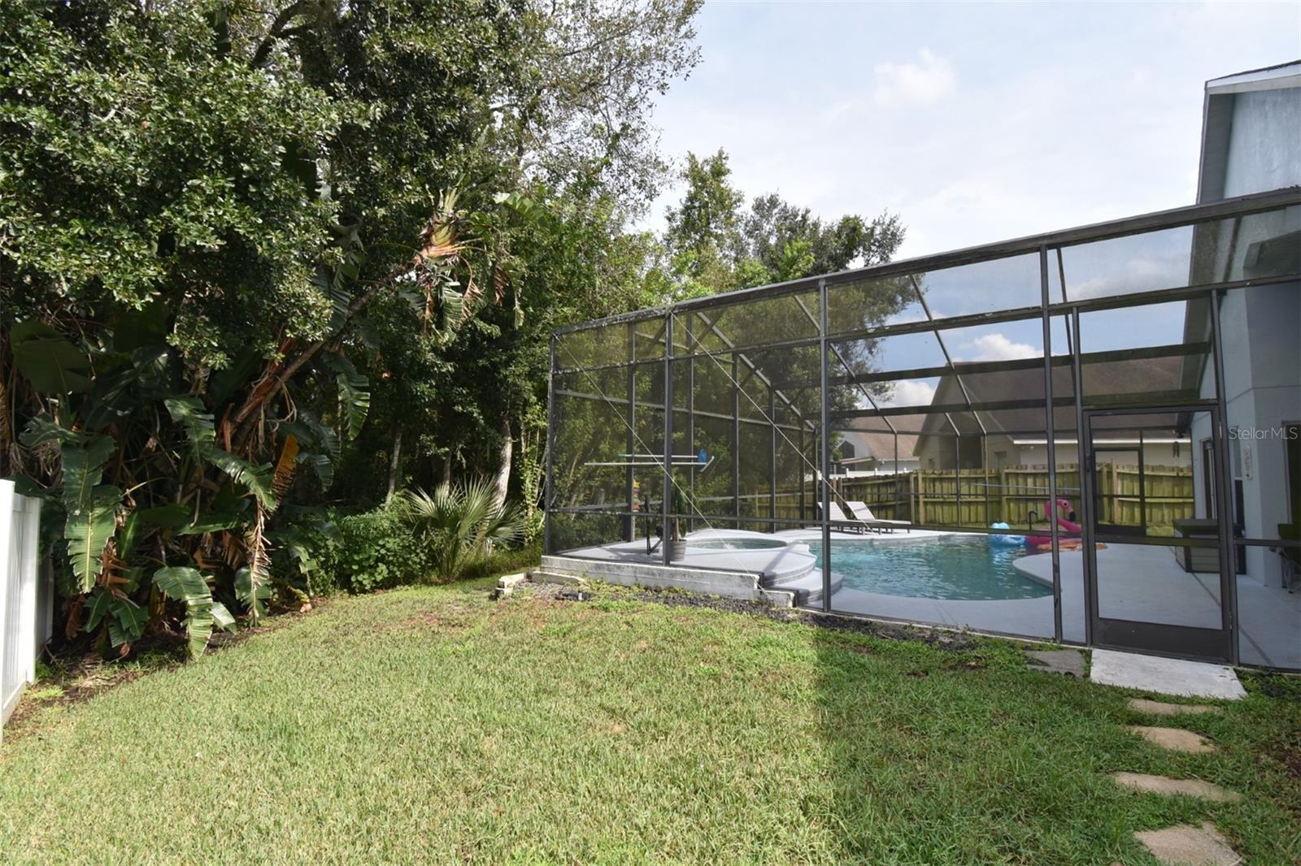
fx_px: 596
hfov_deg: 95.0
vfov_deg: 72.0
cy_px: 433
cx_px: 650
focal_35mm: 16
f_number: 8
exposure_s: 1/250
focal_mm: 11
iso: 200
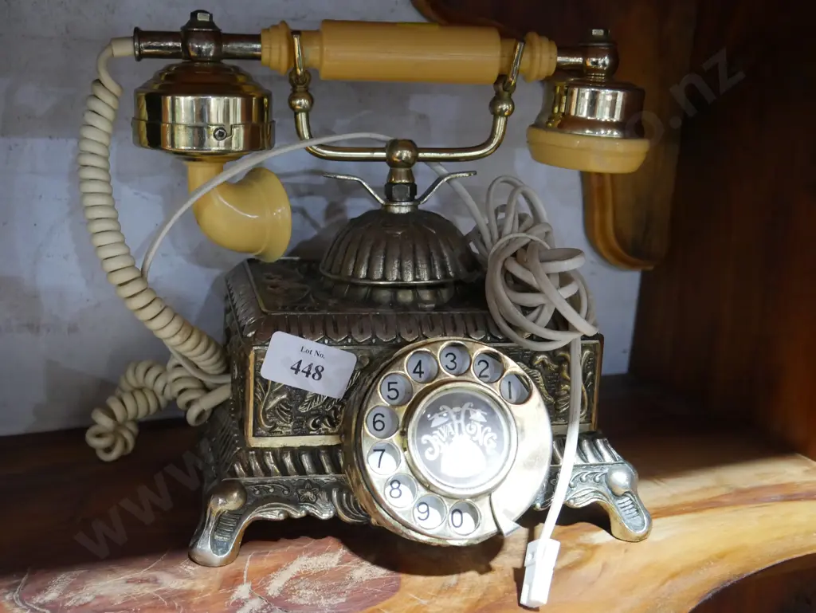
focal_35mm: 42
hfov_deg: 44.8
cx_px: 408
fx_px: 991
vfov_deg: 34.4
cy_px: 306
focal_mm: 21
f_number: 4.6
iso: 2500
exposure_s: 1/60
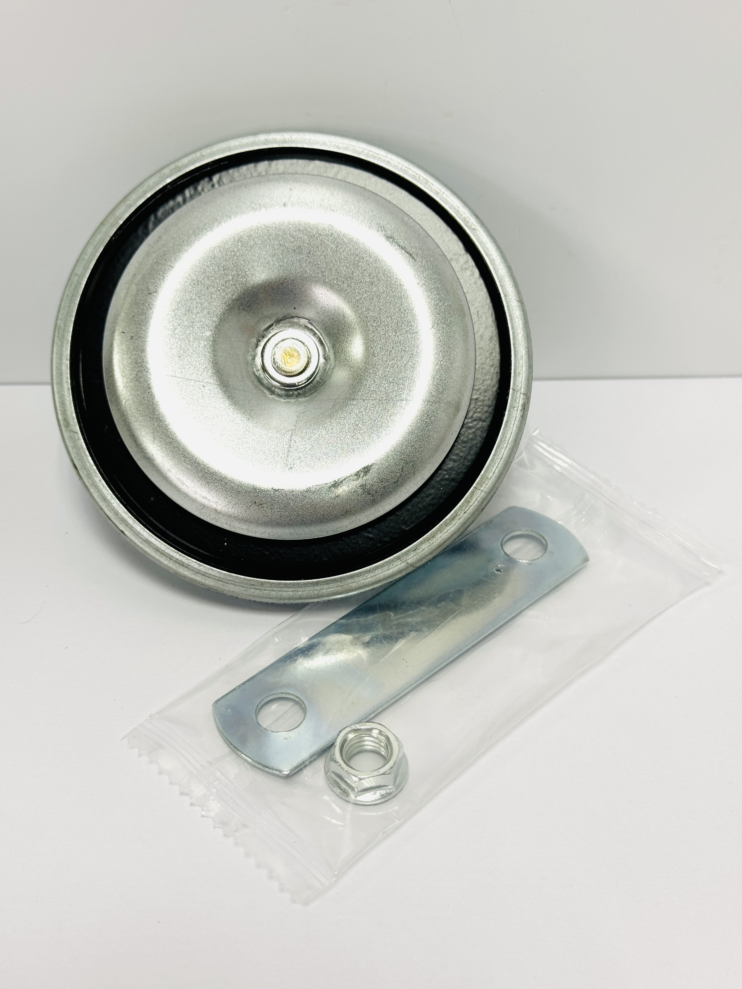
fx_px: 1372
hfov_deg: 30.3
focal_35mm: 48
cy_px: 494
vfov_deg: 39.7
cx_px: 371
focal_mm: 6.76
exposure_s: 1/100
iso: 50
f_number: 1.78
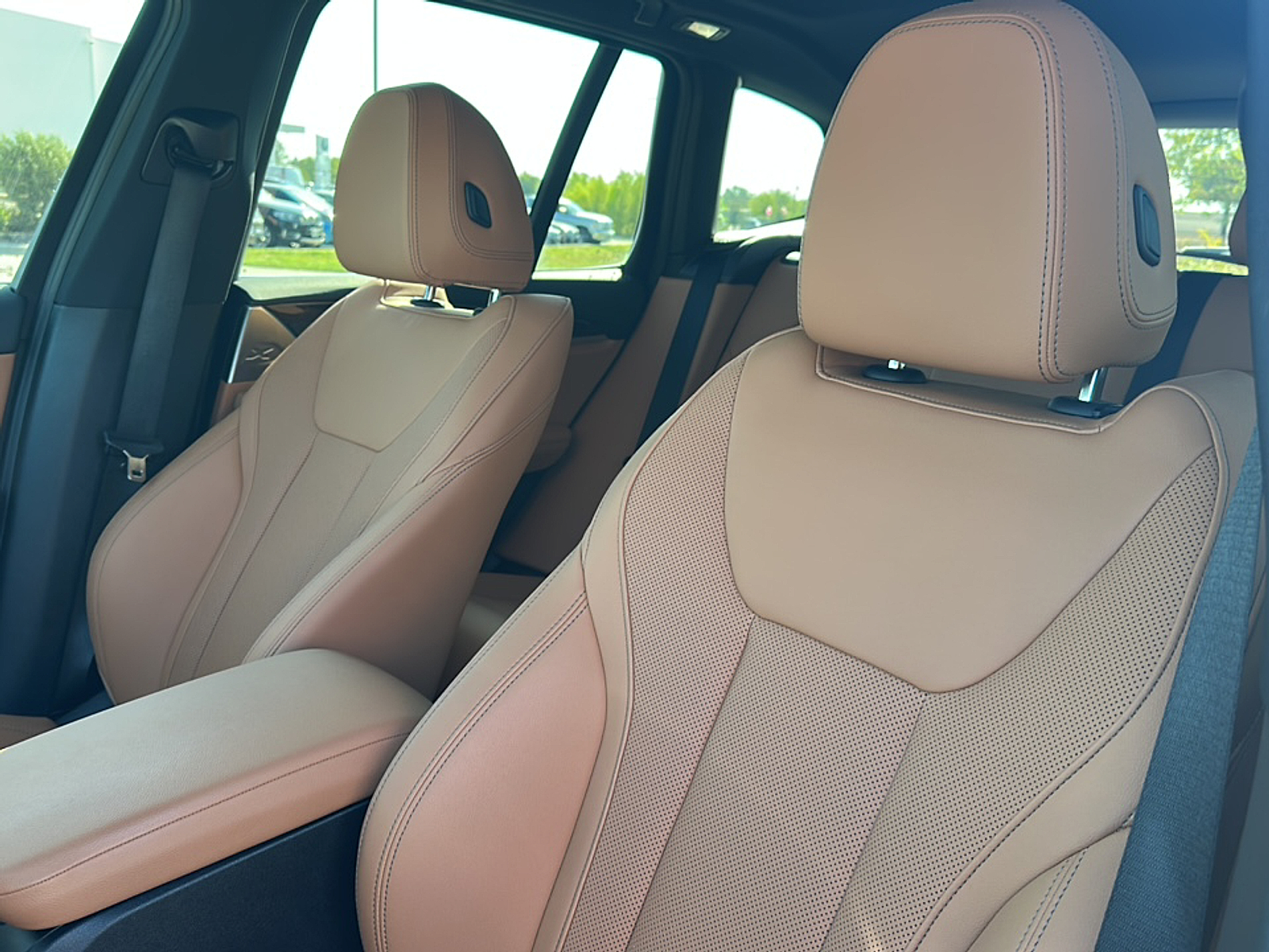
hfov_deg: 69.4
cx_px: 634
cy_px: 476
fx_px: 916
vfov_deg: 54.9
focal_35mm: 25
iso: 100
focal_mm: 6.86
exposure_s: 1/157
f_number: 1.78
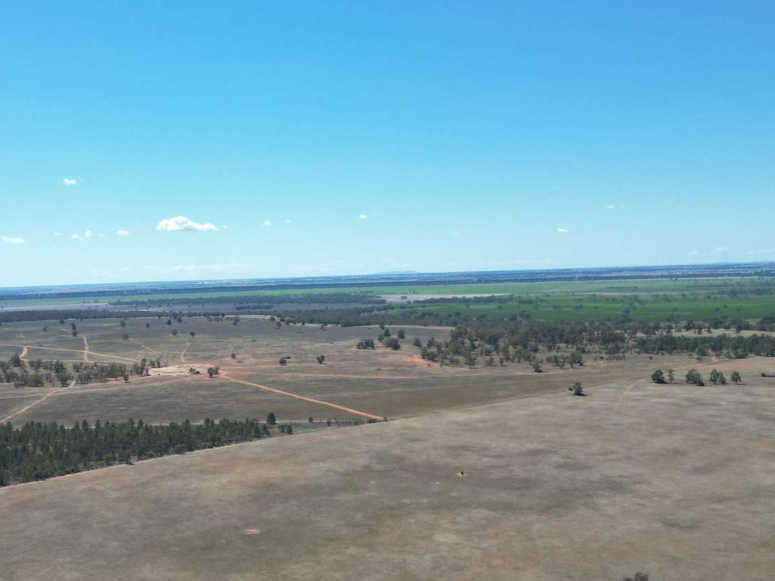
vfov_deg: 35.1
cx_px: 234
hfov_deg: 44.8
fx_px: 918
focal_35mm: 41
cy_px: 251
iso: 100
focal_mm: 6.72
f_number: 1.7
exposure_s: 1/2500
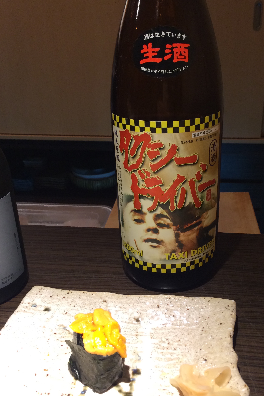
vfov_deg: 53.1
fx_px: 396
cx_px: 161
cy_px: 194
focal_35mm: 36
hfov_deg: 36.7
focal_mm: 4.15
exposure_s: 1/30
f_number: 2.2
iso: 100
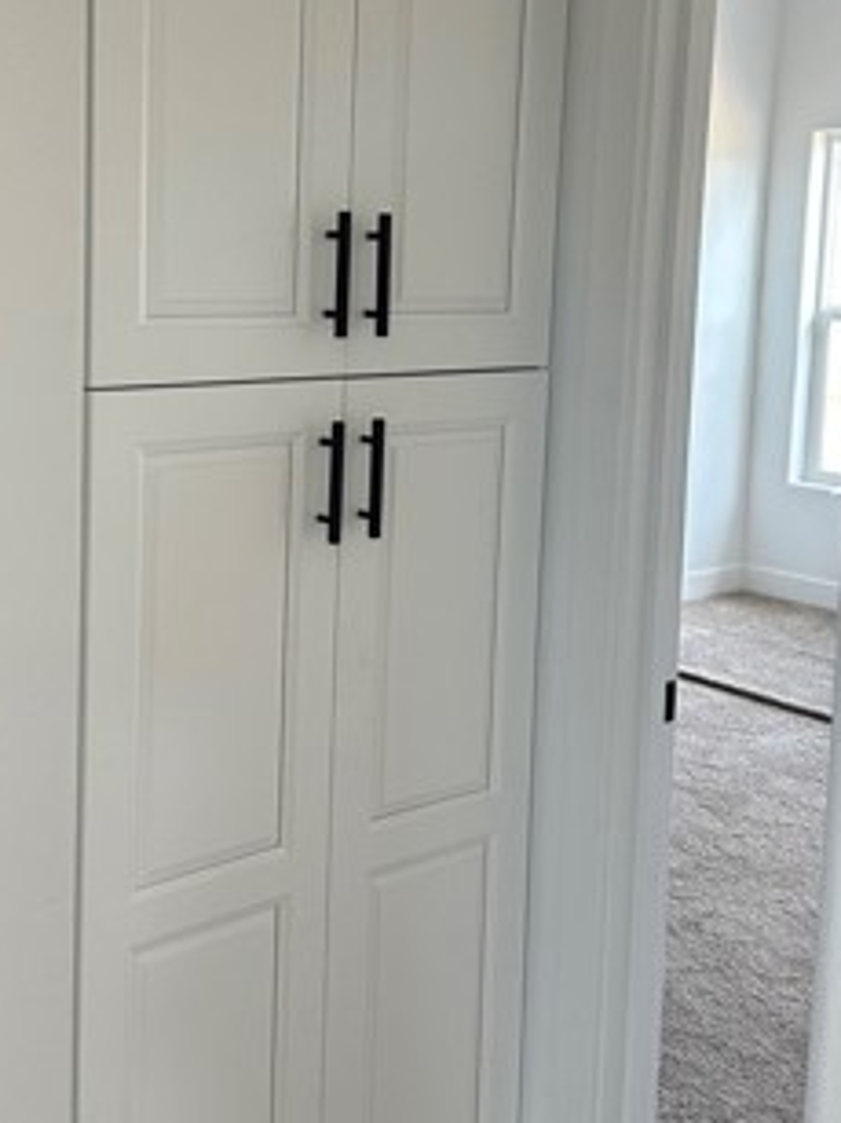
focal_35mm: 50
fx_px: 1621
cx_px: 300
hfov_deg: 28.9
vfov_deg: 38.0
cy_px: 424
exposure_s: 1/121
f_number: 1.78
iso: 160
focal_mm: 6.86
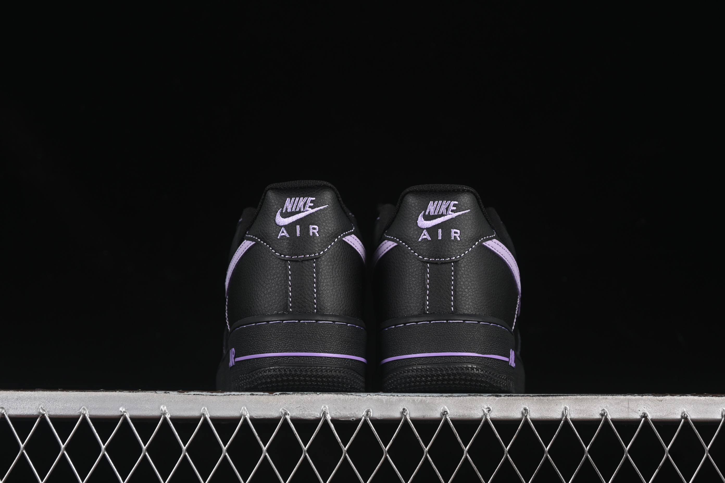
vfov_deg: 18.2
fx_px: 1510
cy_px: 242
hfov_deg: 27.0
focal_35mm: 75
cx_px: 362
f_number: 6.3
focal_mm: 50
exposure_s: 1/60
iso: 160
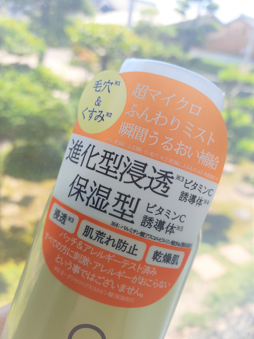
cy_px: 170
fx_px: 264
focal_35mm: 27
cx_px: 127
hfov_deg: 51.4
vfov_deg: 65.3
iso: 40
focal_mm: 3.6
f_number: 1.9
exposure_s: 1/369
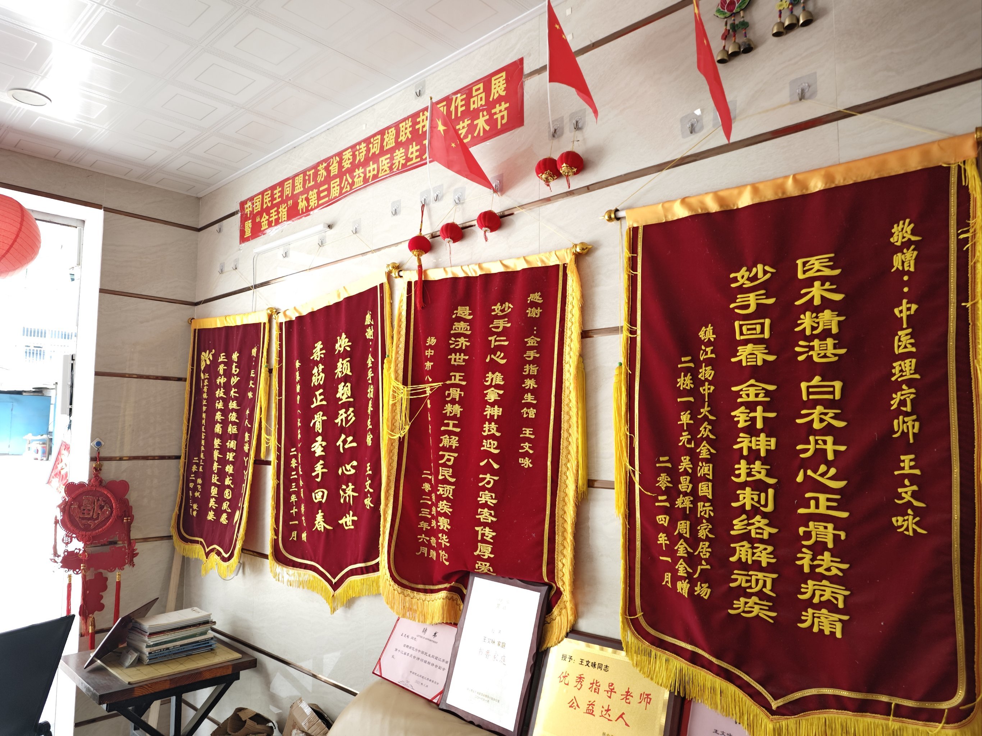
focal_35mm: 23
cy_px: 368
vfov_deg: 58.9
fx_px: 652
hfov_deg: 73.9
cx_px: 491
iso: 125
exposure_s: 1/100
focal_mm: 6.68
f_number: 1.42
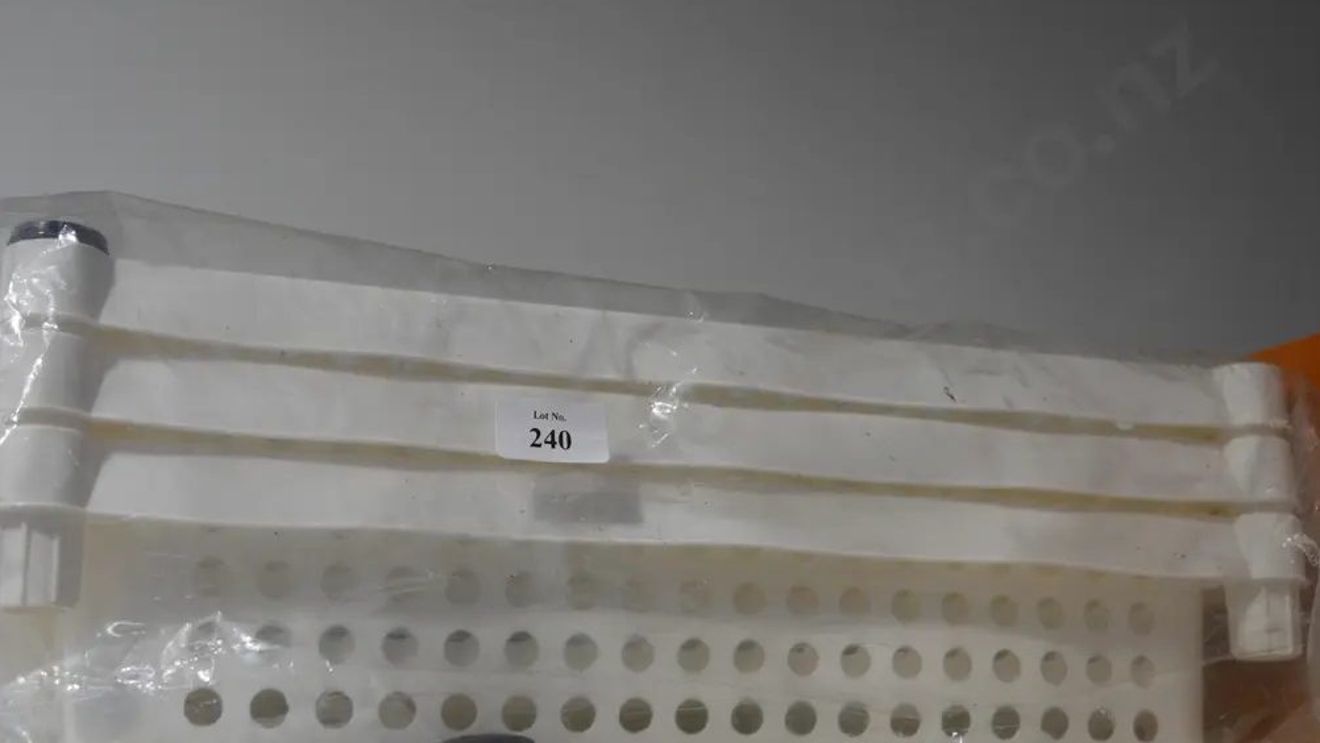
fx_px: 1715
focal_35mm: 49
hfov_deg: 42.1
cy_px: 449
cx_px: 663
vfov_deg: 24.4
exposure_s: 1/100
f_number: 4.7
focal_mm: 22
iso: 200
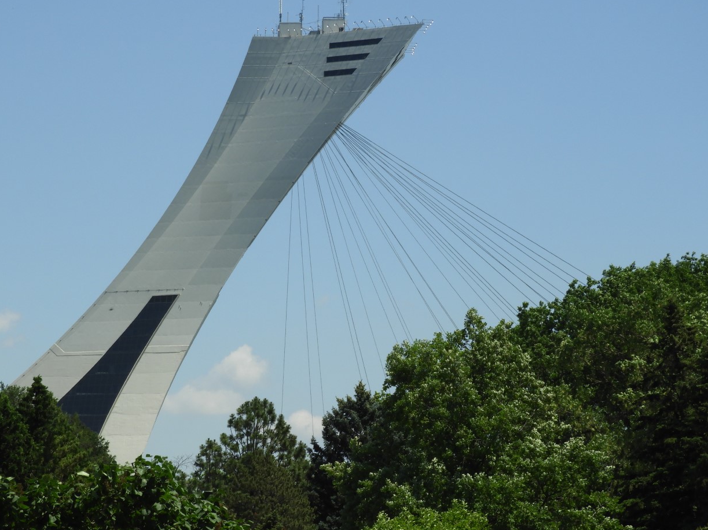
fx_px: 3252
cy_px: 288
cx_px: 331
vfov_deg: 9.3
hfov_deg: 12.4
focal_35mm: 159
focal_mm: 24.2
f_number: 5
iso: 100
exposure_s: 1/800
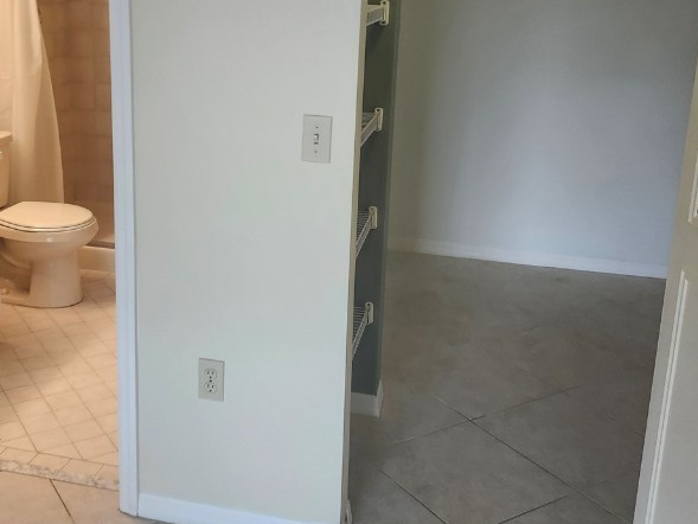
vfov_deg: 35.6
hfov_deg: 46.5
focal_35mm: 40
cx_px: 275
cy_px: 177
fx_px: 807
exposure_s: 1/120
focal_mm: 5.54
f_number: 1.8
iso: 320
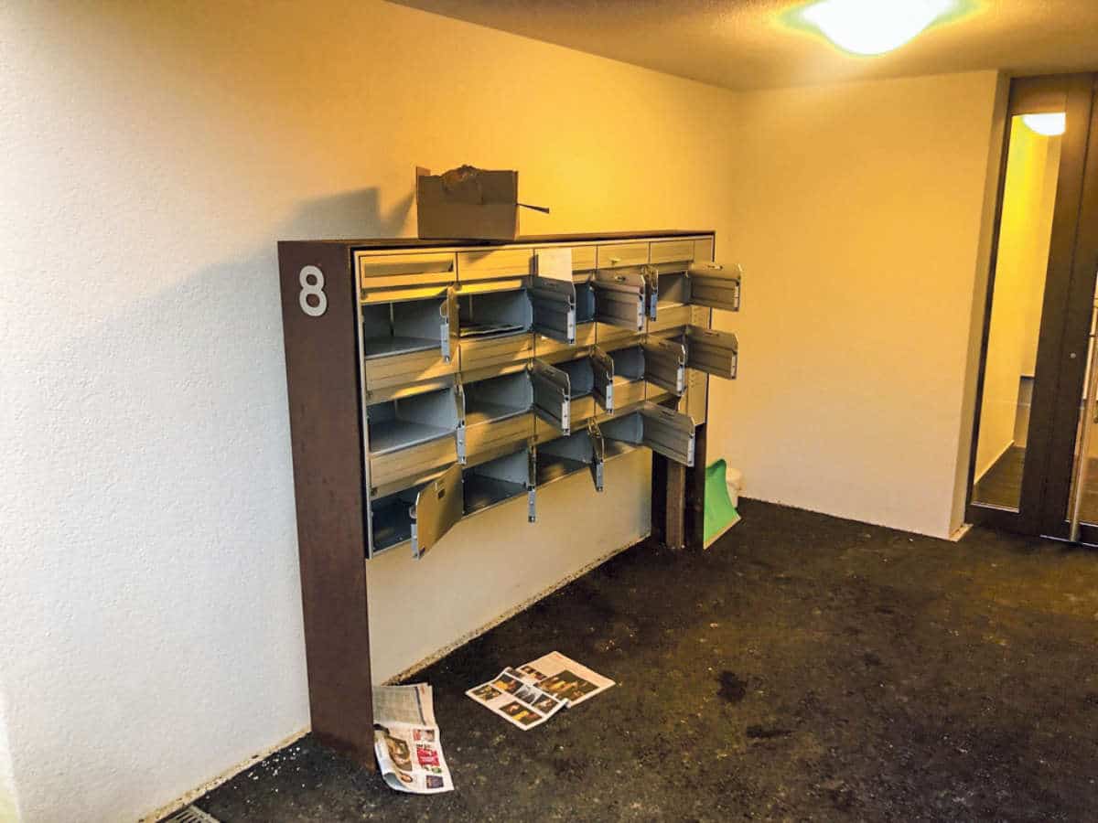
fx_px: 888
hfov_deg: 63.4
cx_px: 549
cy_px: 412
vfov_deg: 49.7
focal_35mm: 28
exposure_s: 1/17
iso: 50
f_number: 1.8
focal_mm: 4
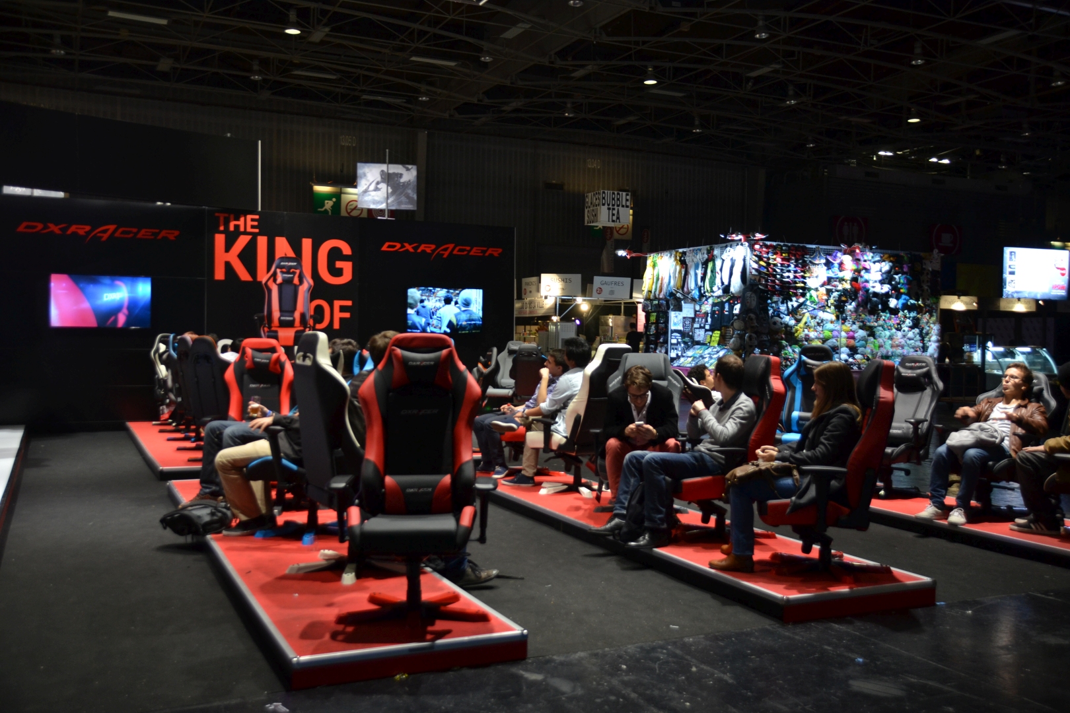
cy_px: 356
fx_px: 981
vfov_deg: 40.0
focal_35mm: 33
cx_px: 535
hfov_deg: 57.2
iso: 400
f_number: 3.8
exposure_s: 1/30
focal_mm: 22
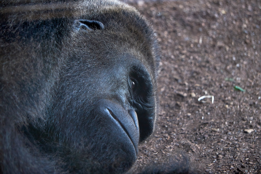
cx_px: 130
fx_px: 1358
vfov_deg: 7.3
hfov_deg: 11.0
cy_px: 87
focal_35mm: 188
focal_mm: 125
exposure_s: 1/200
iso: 400
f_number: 5.6
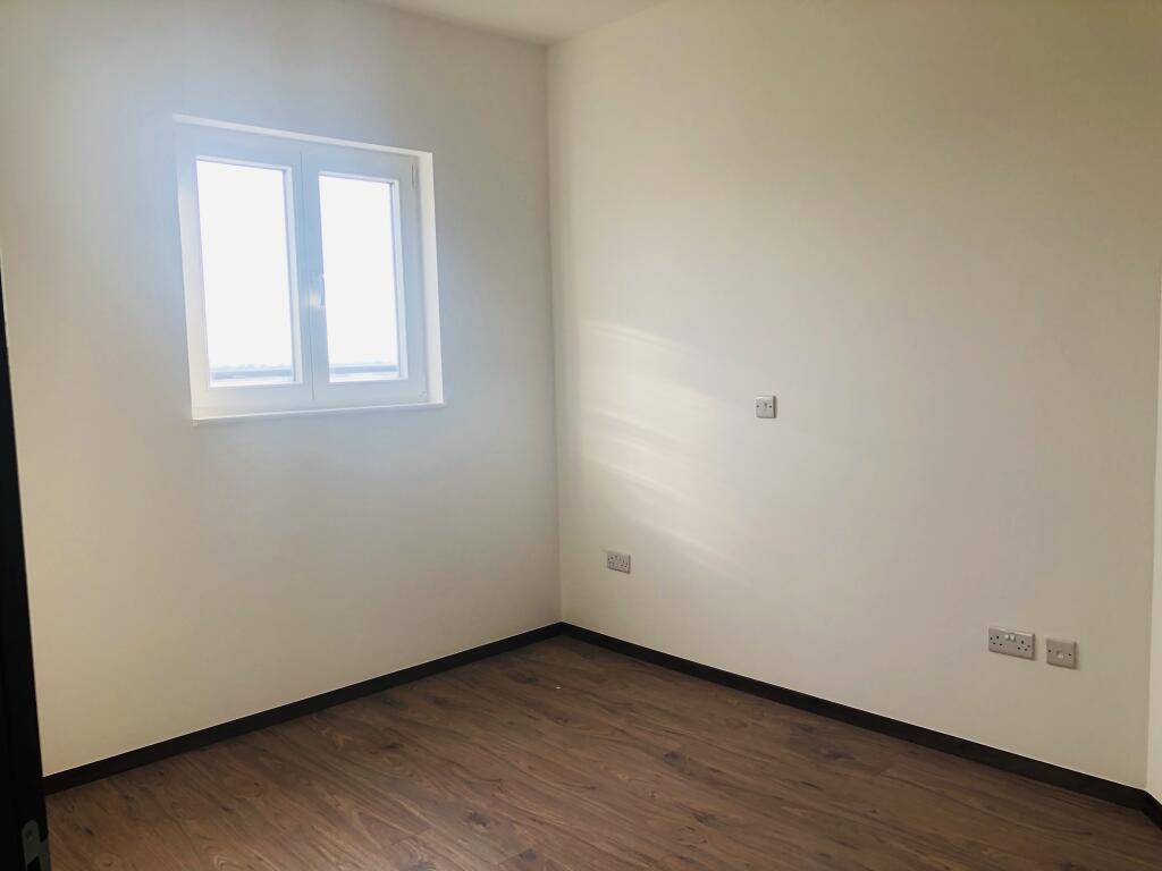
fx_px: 940
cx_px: 581
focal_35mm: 28
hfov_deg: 63.4
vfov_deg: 49.7
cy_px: 436
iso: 25
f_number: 1.8
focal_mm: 4
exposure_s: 1/120
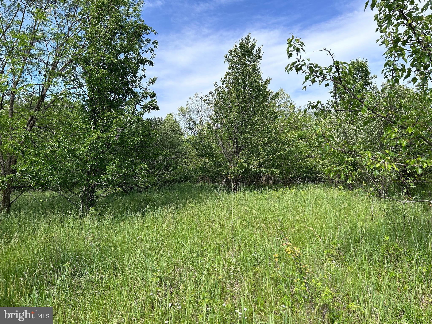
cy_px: 162
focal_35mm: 26
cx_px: 216
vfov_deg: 53.1
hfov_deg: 67.3
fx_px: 324
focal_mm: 5.7
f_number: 1.5
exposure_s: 1/2513
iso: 50
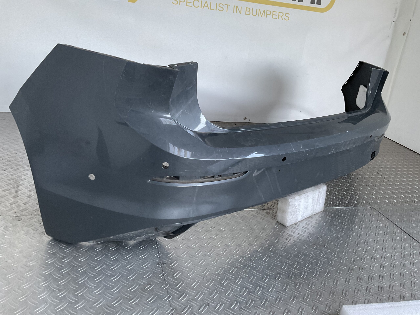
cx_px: 210
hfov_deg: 61.7
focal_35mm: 29
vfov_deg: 48.2
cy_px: 158
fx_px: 352
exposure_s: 1/60
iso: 80
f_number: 1.8
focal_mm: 3
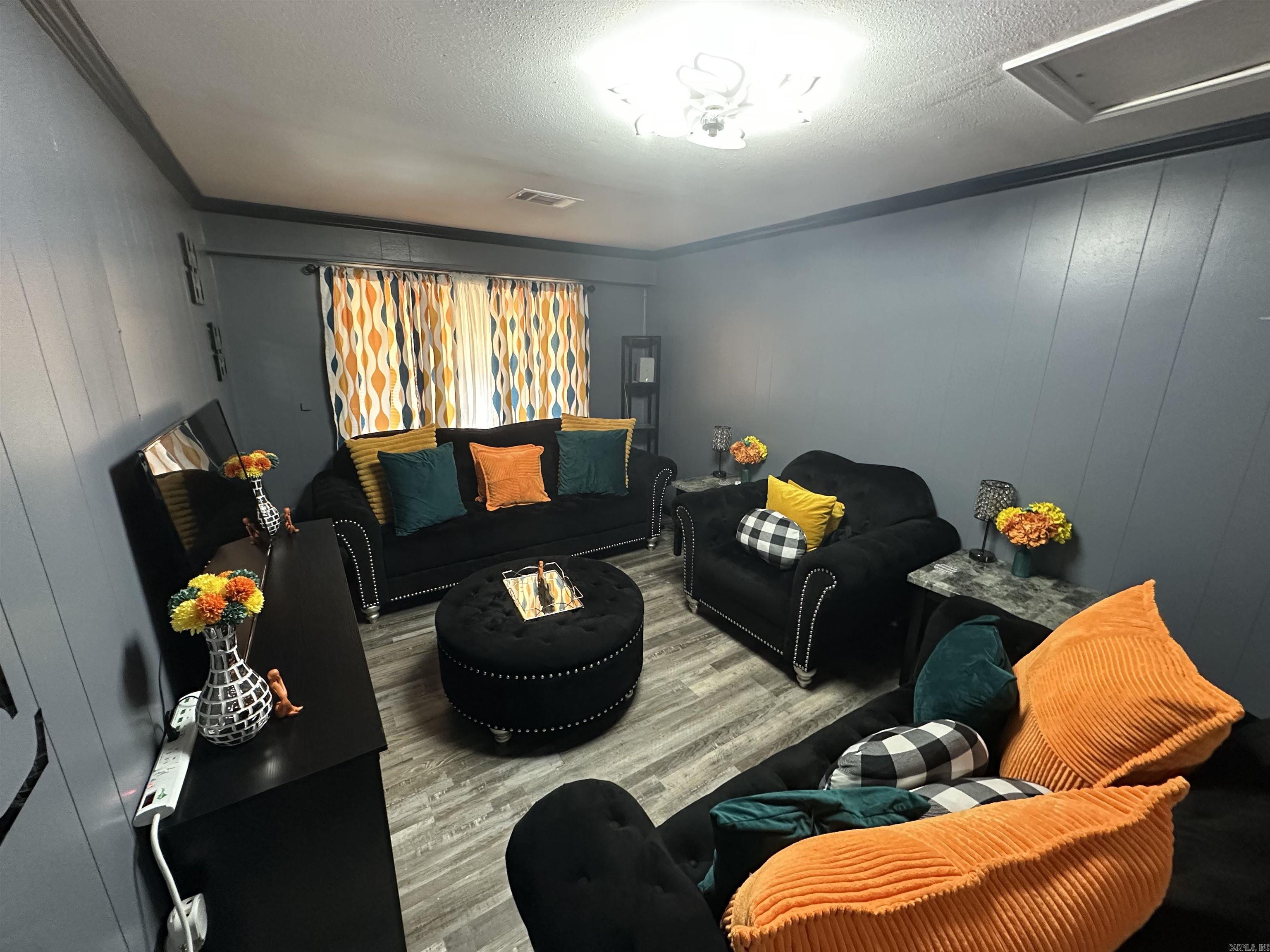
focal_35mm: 14
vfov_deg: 85.7
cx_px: 635
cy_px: 476
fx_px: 514
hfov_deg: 102.1
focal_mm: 2.22
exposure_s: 1/60
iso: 800
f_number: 2.2
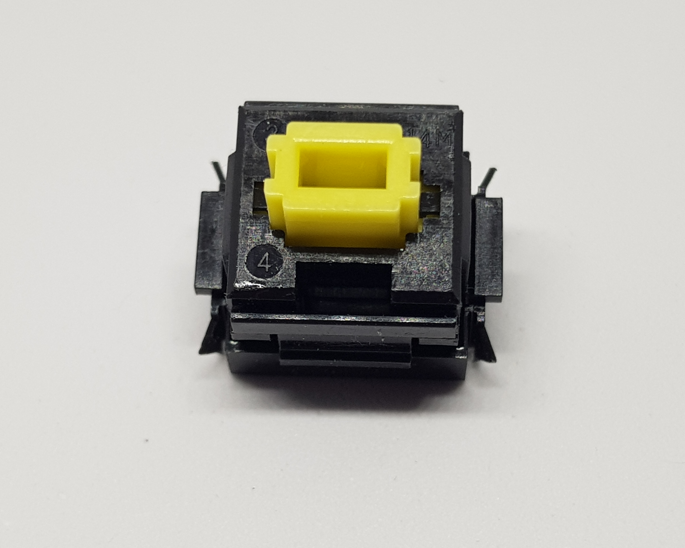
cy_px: 274
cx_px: 324
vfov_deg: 51.5
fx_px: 568
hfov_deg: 62.2
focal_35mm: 28
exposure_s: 1/75
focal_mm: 4.2
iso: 40
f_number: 1.7
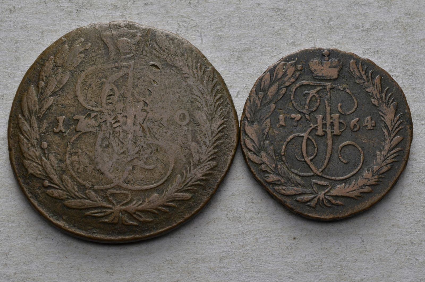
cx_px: 212
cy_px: 141
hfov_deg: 24.7
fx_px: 972
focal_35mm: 82
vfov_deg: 16.5
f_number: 14
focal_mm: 55
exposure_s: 1/250
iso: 400
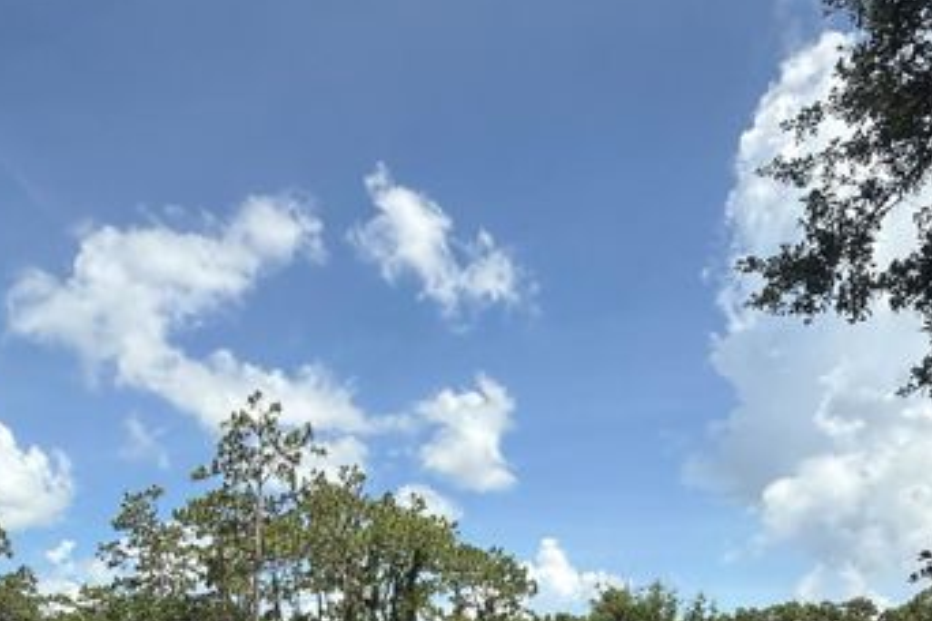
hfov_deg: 61.9
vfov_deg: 37.5
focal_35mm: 30
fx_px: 777
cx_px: 443
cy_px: 659
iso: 50
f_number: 2.2
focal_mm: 2.22
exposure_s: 1/2092
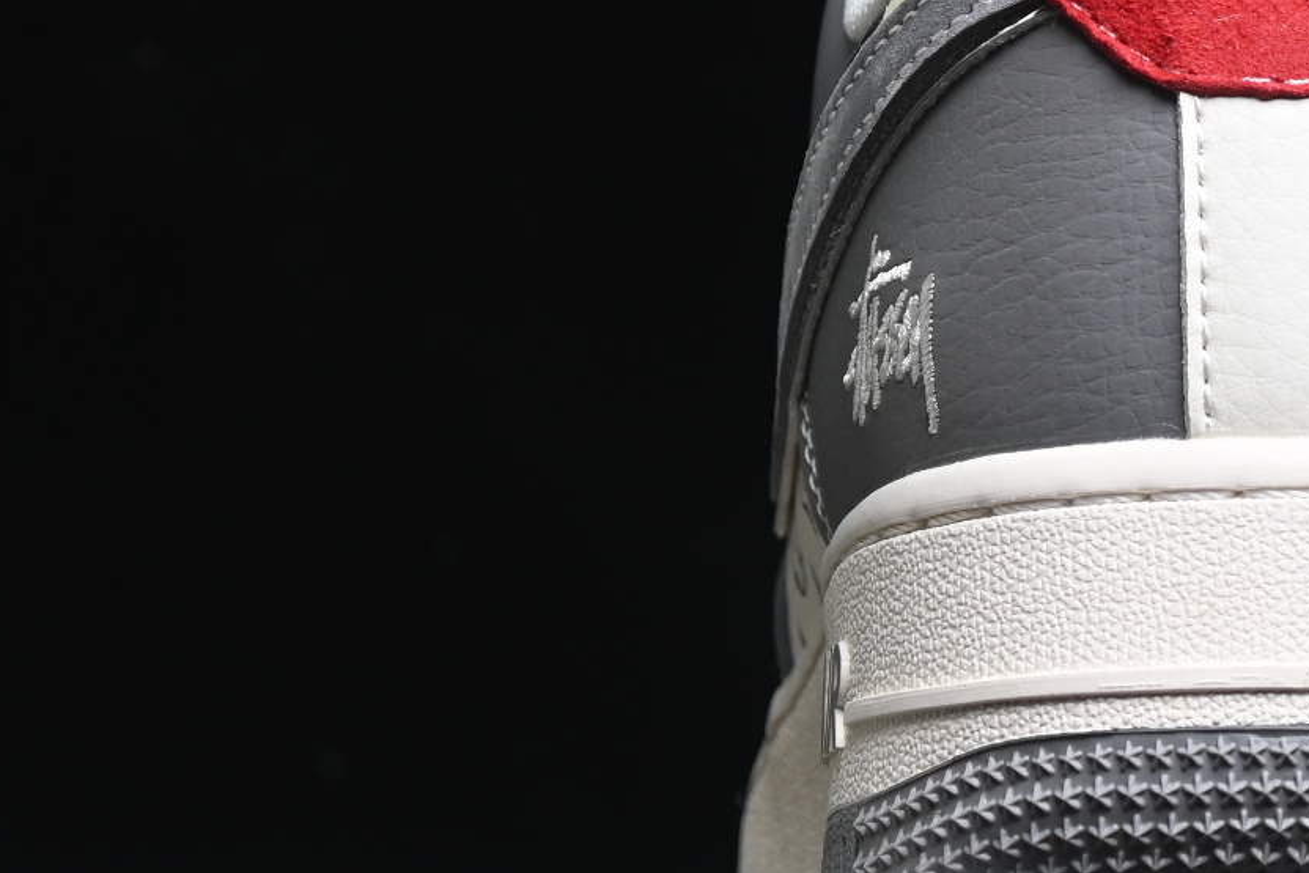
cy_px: 24
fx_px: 9128
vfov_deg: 5.5
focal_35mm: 251
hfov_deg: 8.1
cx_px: 1696
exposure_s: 1/60
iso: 160
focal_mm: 50
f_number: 6.3
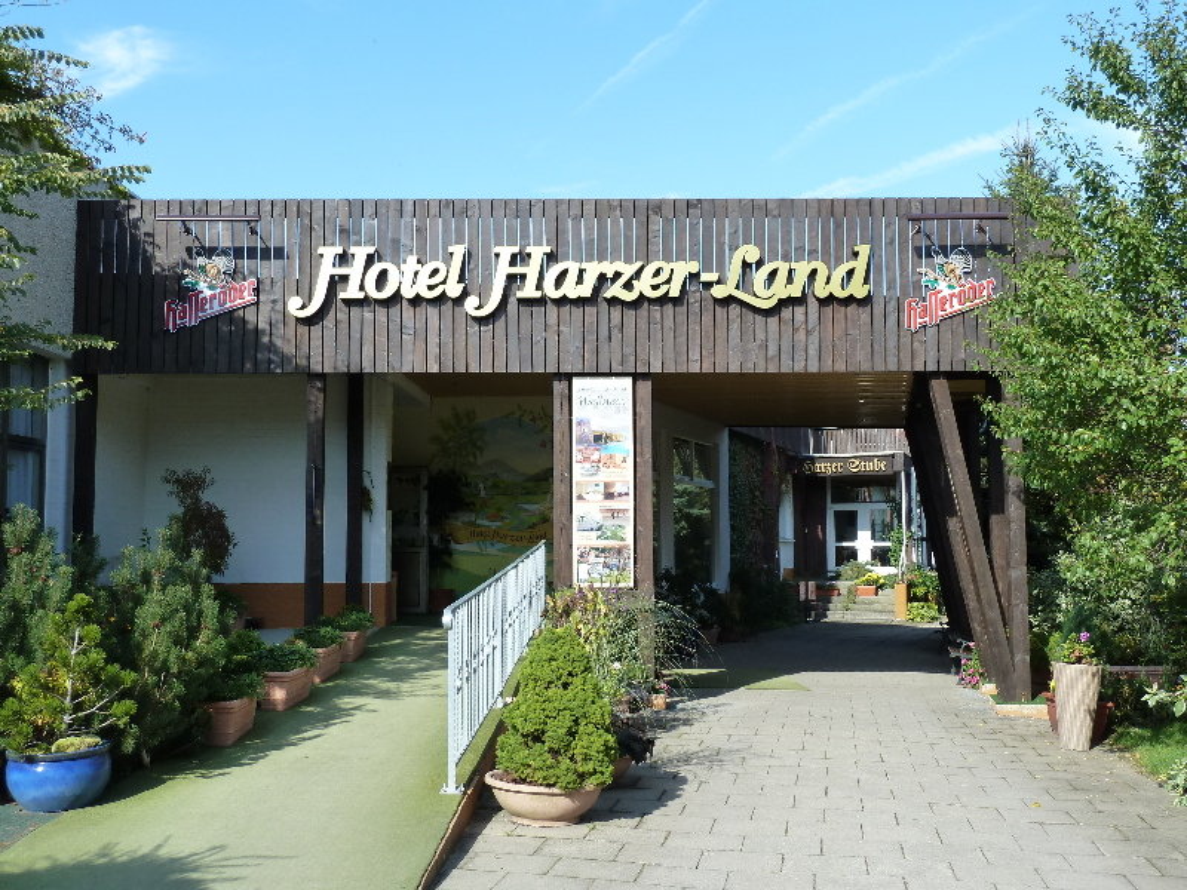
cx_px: 594
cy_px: 445
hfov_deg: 50.1
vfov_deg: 38.7
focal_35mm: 37
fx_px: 1269
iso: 125
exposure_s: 1/250
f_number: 4
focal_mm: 6.1
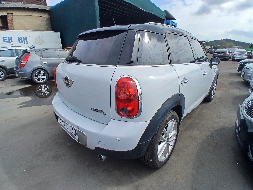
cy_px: 95
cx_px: 126
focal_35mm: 17
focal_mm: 1.4
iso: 50
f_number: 2.2
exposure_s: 1/1248
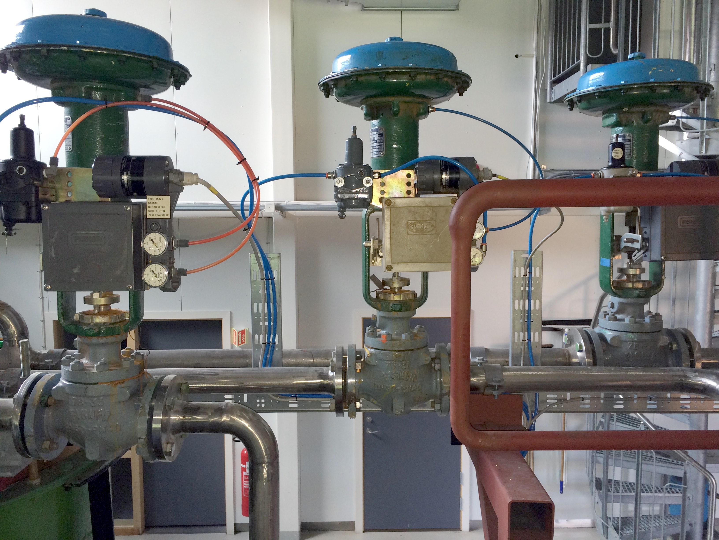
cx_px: 360
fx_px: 602
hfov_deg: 61.7
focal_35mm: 29
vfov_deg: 48.2
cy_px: 270
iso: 80
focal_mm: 4.15
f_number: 2.2
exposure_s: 1/30
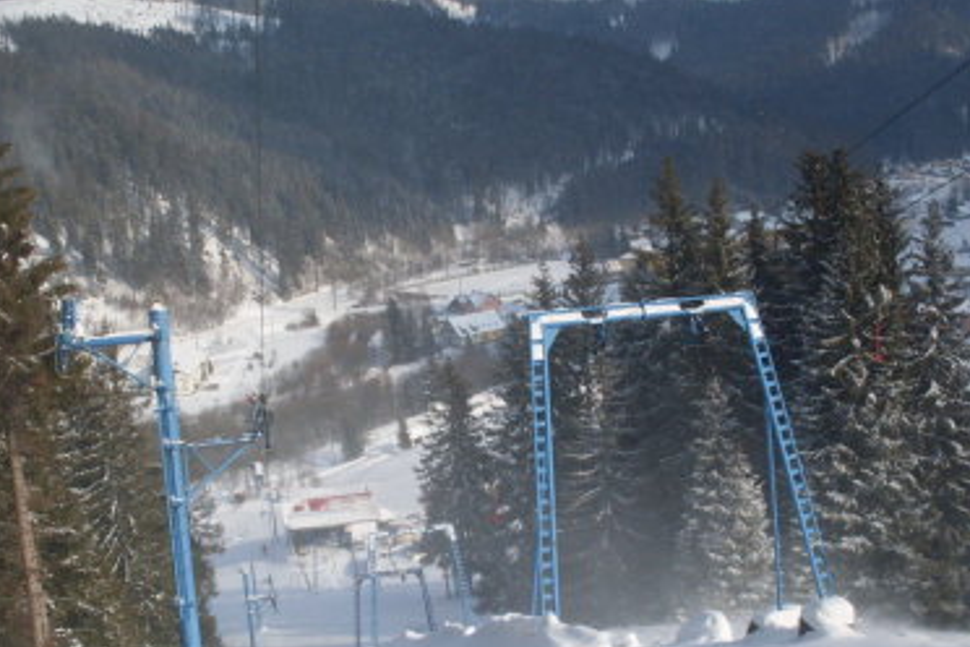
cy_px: 397
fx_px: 1374
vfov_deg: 26.4
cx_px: 389
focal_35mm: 51
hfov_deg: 38.7
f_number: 8.4
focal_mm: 6.3
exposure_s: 1/350
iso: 80
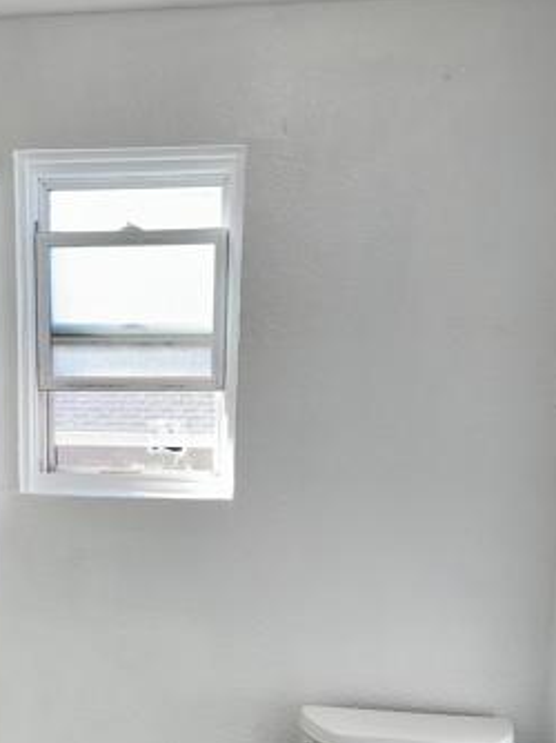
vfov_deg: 40.1
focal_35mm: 46
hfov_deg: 30.7
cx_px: 109
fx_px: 986
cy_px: 563
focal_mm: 6.86
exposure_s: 1/186
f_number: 1.78
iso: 80
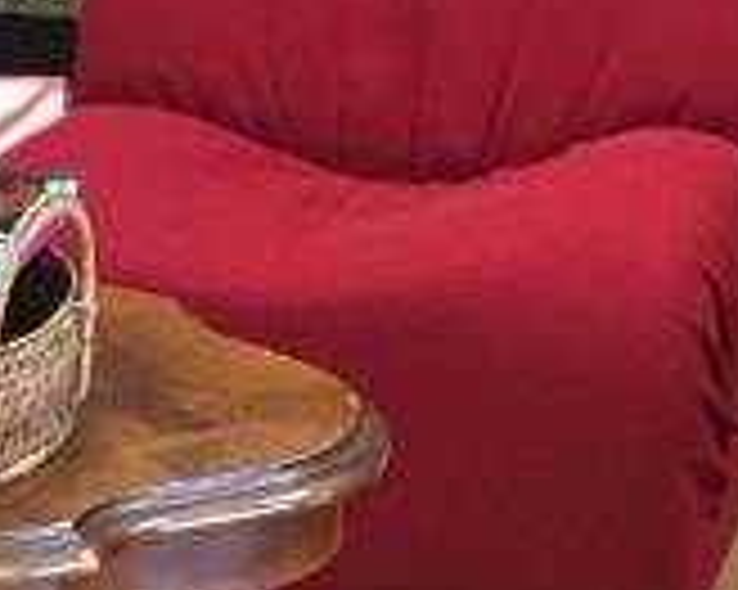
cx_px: 194
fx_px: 3864
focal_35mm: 177
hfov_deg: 10.9
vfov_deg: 8.7
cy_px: -27
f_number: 2.2
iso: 200
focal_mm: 4.15
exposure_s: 1/33
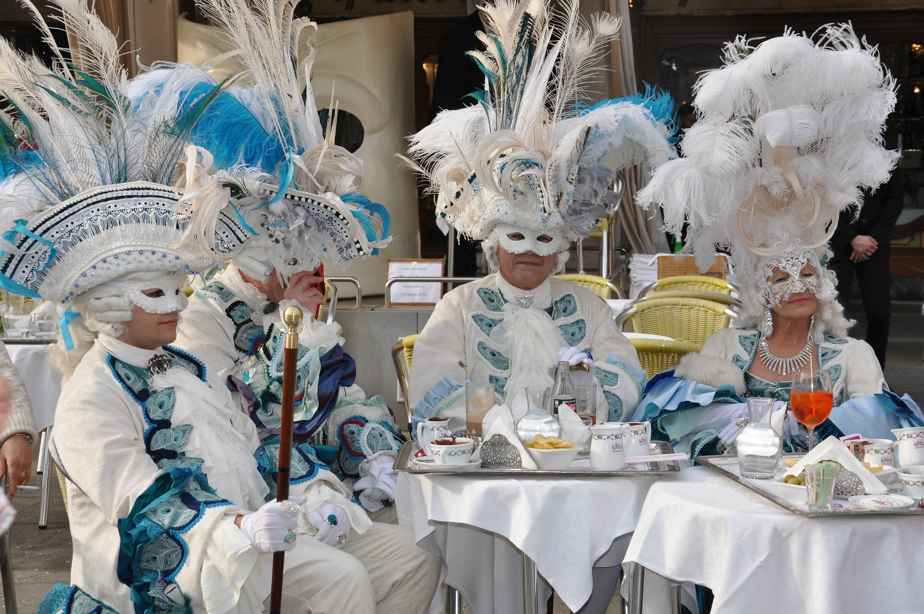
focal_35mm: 75
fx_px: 1923
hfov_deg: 27.0
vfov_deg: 18.1
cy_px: 307
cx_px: 462
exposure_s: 1/200
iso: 200
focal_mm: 50
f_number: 10
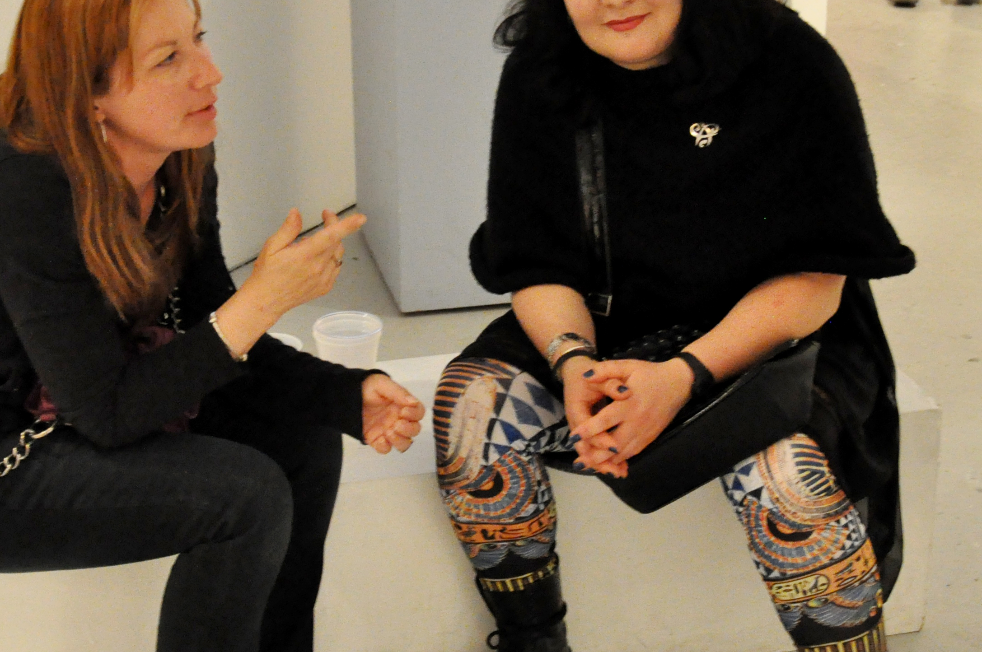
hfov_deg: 28.5
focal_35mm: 71
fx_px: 1934
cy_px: 280
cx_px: 443
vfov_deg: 19.1
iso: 3200
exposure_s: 1/50
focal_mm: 24
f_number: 4.5
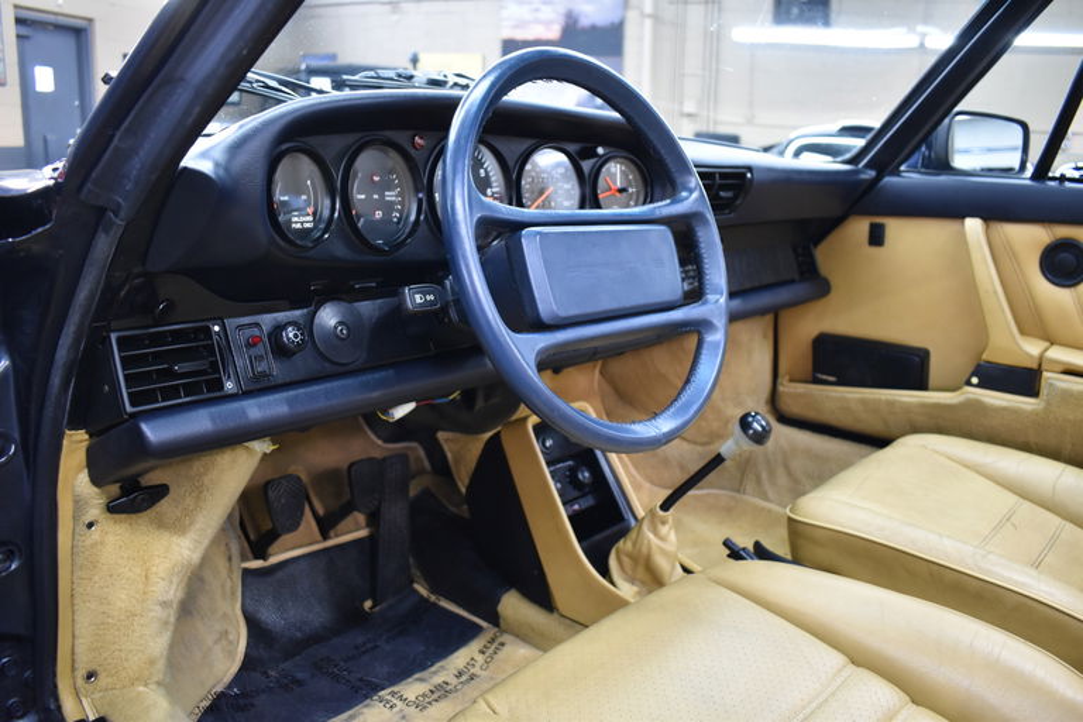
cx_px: 542
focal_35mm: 30
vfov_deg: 43.6
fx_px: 902
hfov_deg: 61.9
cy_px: 361
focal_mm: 20
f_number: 3.5
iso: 1100
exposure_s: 1/30
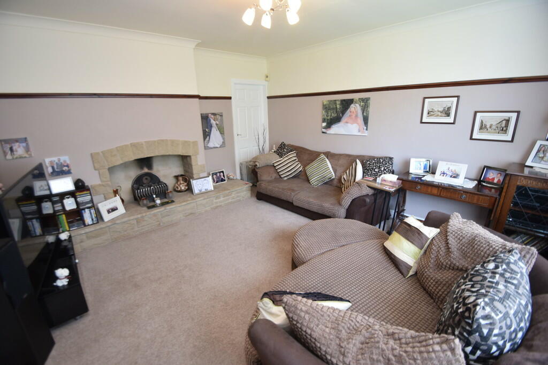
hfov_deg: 100.4
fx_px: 228
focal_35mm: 15
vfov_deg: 77.3
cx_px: 274
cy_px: 182
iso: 560
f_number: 4
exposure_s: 1/60
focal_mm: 10
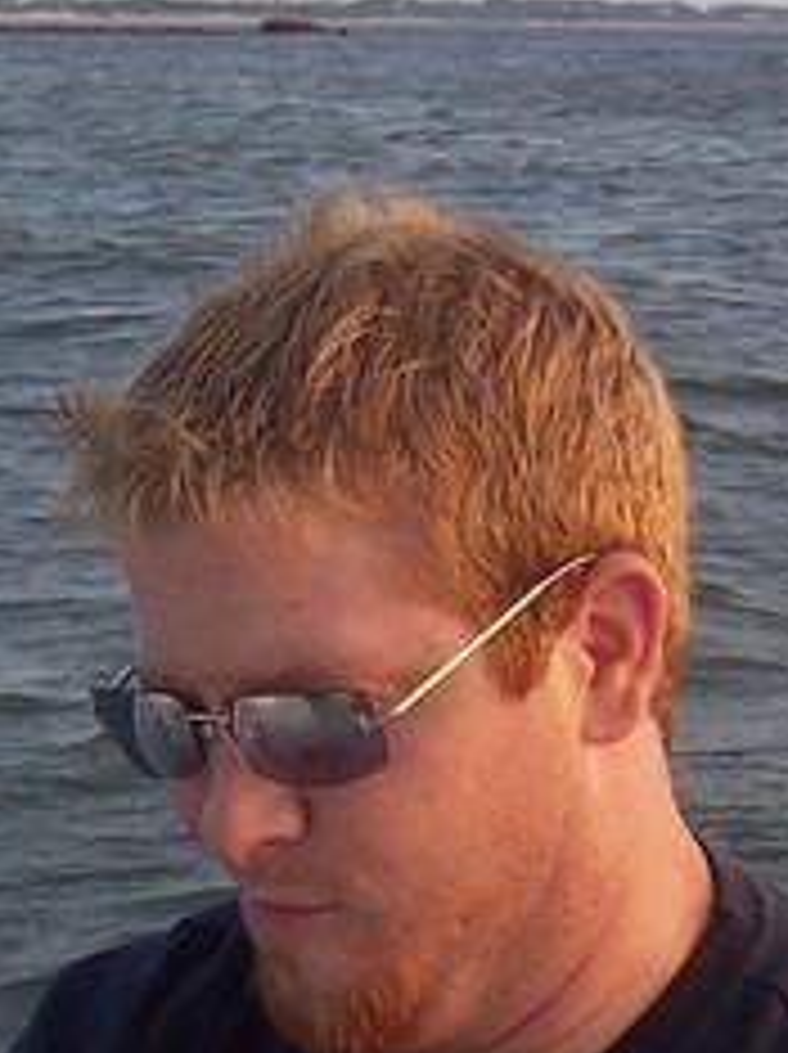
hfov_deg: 9.5
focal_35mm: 156
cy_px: 666
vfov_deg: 12.7
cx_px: 311
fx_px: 4744
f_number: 3.4
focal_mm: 8.6
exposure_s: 1/250
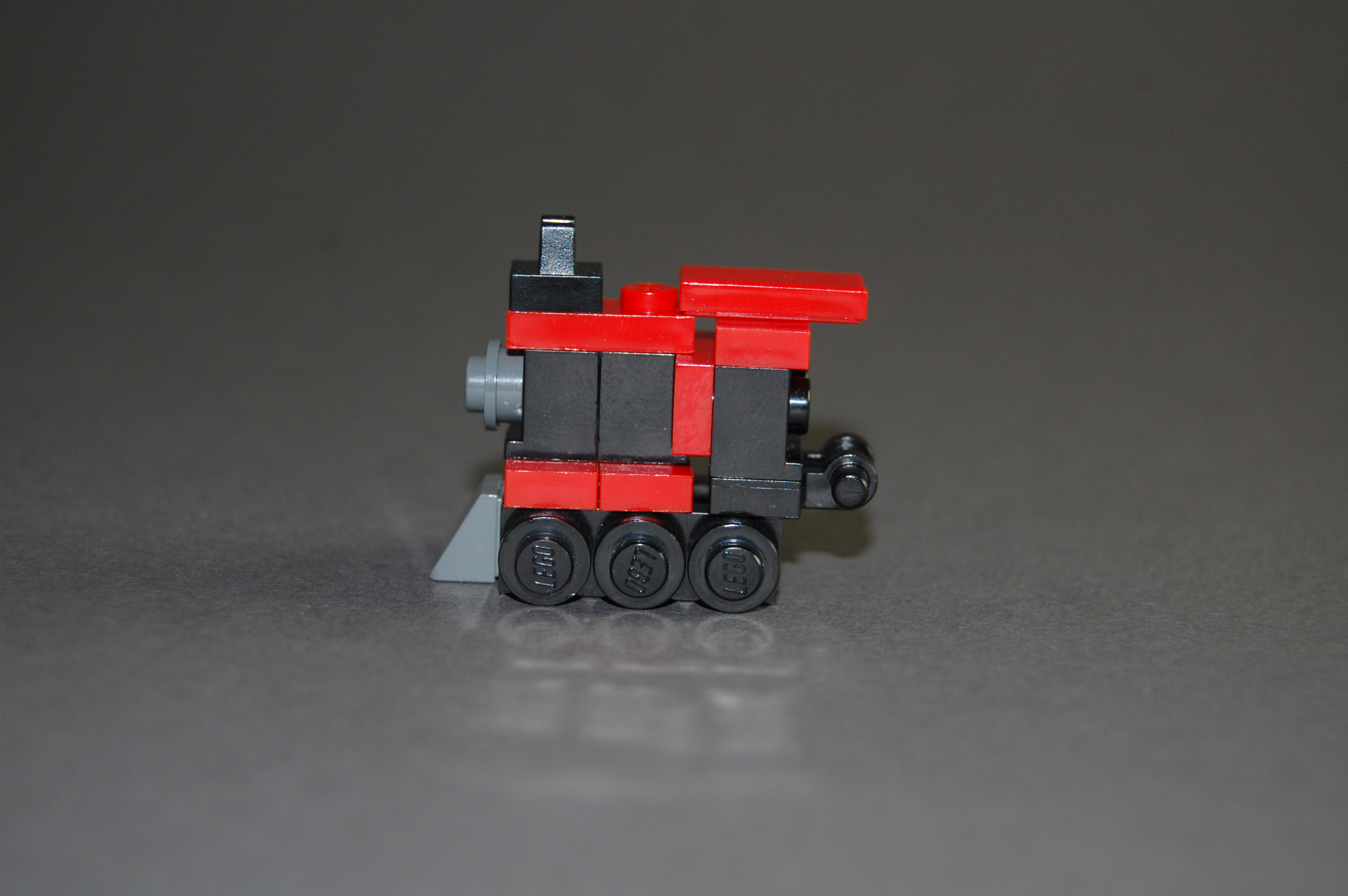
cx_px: 674
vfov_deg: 16.5
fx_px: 3086
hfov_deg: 24.6
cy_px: 448
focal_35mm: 82
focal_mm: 55
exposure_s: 1/60
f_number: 5.6
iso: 400
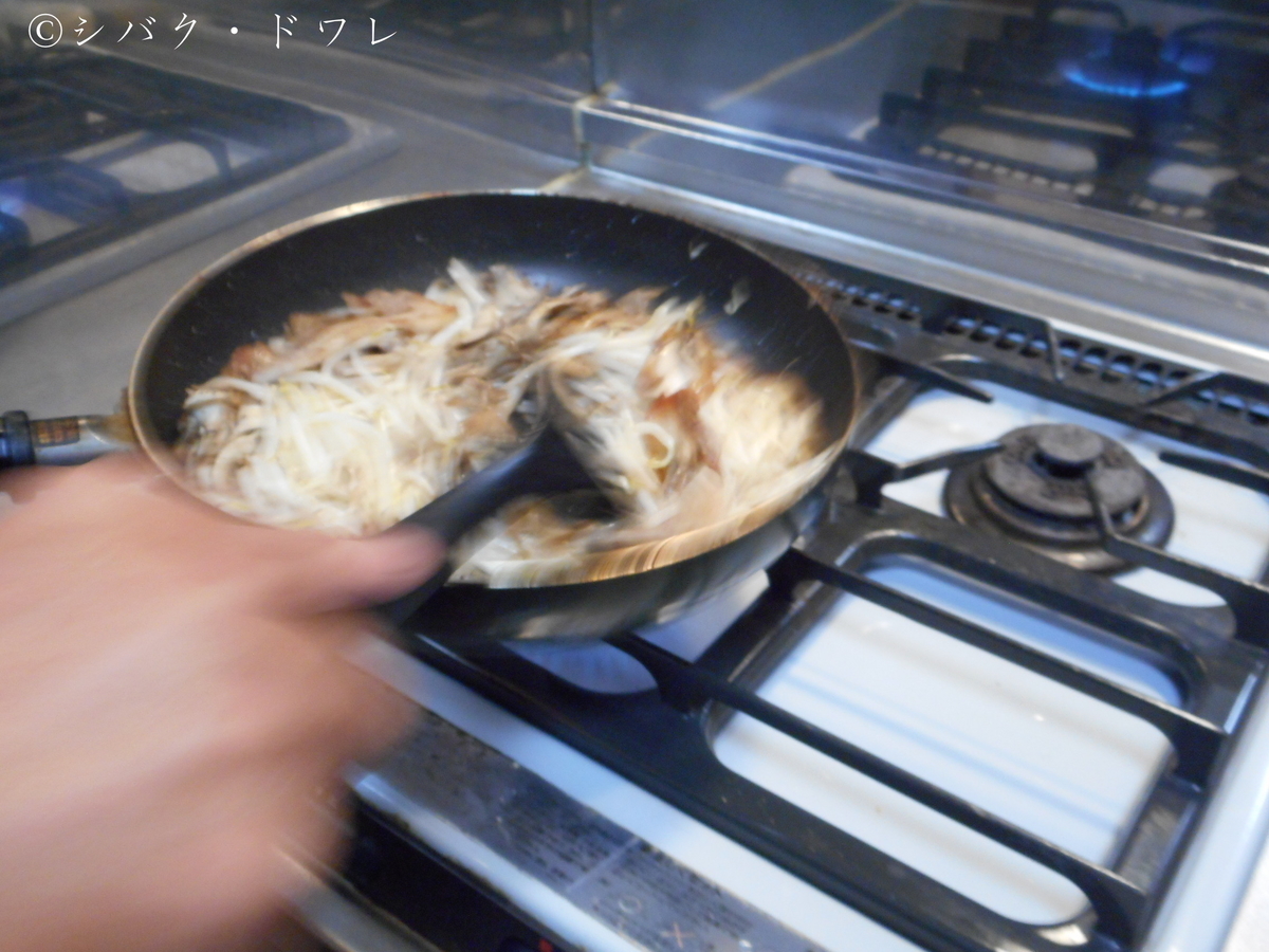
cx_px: 634
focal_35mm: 34
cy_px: 476
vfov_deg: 41.8
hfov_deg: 54.0
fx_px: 1246
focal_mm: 6
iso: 400
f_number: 4.2
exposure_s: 1/8
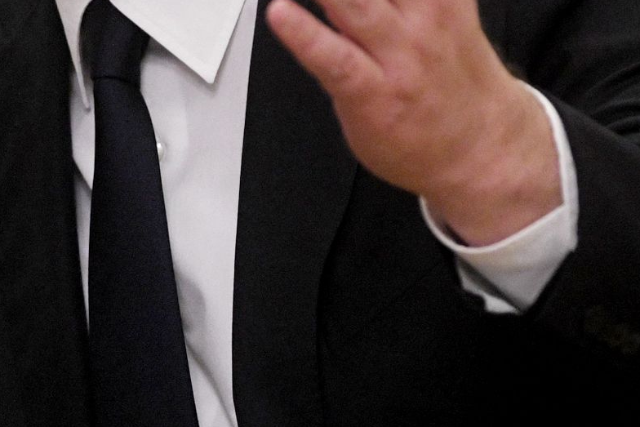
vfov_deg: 2.0
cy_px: -69
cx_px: -94
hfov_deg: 3.0
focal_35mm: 689
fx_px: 12250
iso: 2500
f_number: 2.8
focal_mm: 135
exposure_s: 1/200
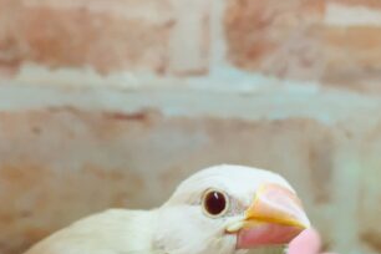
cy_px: 199
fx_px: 667
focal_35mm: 63
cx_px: 169
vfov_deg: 21.3
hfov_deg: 31.9
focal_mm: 4.15
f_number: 2.2
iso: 64
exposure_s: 1/30
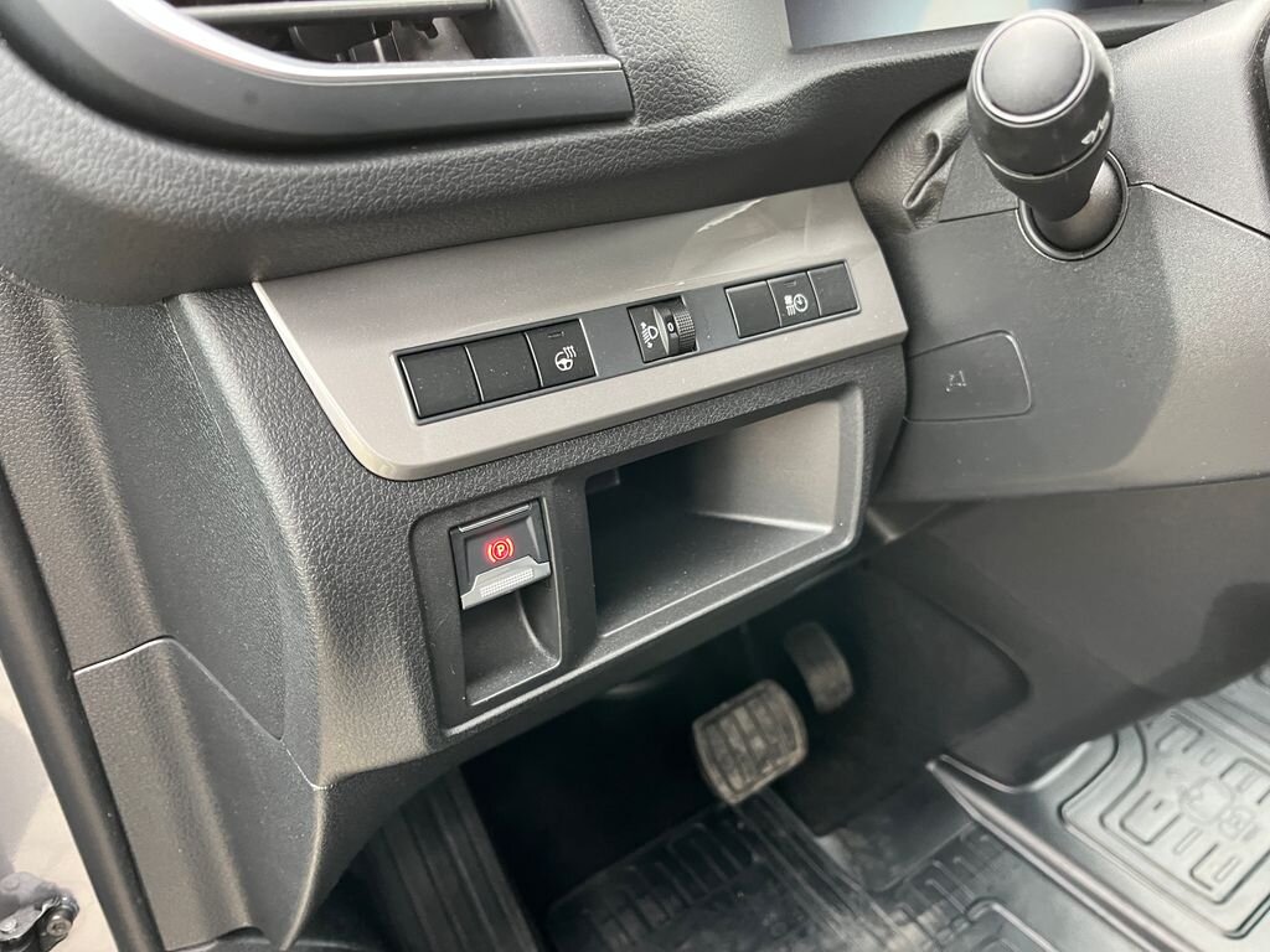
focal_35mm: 26
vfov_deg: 53.1
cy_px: 476
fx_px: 954
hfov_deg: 67.3
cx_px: 635
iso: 250
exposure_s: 1/60
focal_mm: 5.1
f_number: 1.6
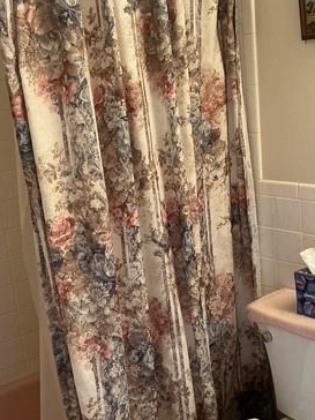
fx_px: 619
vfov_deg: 37.4
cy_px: 234
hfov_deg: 28.5
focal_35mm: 51
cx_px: 196
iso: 160
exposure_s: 1/60
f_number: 1.8
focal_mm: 3
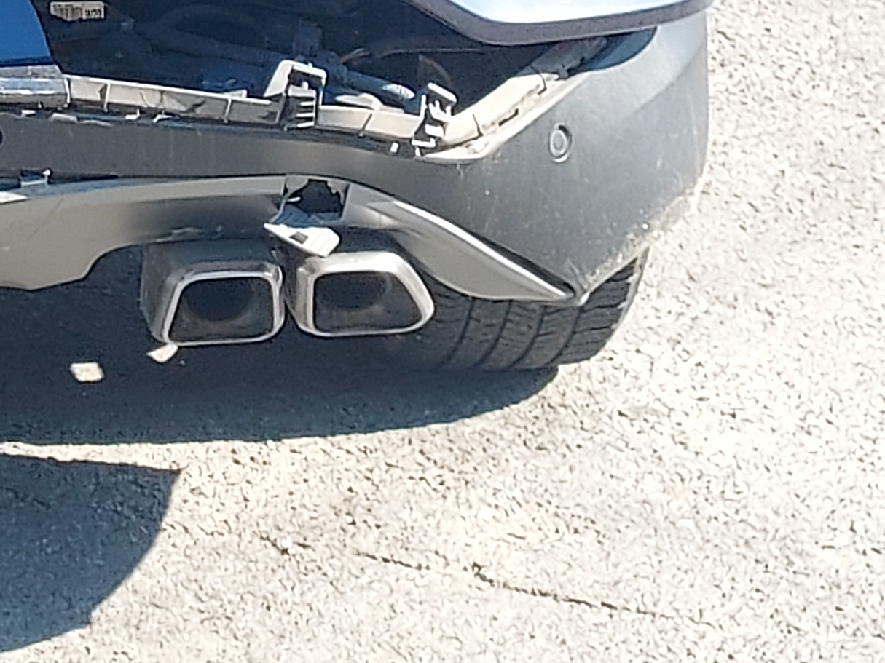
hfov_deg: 20.9
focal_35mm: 79
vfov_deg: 16.6
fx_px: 2020
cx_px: -449
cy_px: -389
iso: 40
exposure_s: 1/262
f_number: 1.8
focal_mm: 4.6
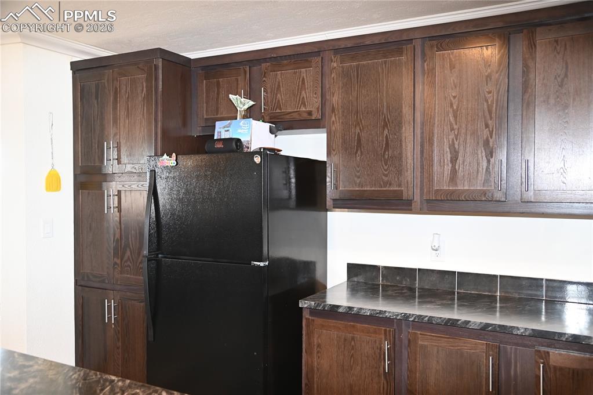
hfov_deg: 58.7
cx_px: 296
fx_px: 527
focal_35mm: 32
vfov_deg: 41.1
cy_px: 198
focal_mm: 32
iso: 1800
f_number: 4
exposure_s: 1/60
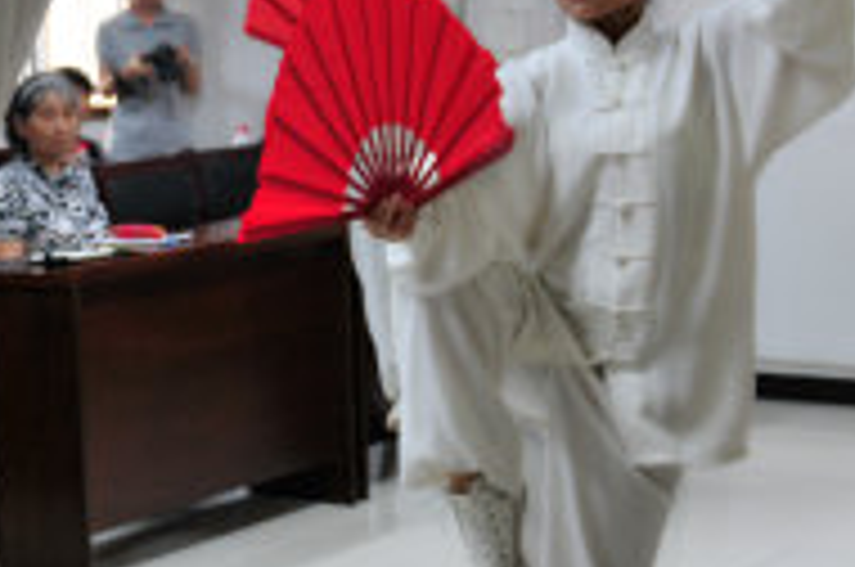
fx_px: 2205
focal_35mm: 93
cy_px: 128
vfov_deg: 14.6
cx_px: -148
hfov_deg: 20.6
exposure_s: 1/30
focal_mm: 24
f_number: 3.2
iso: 320
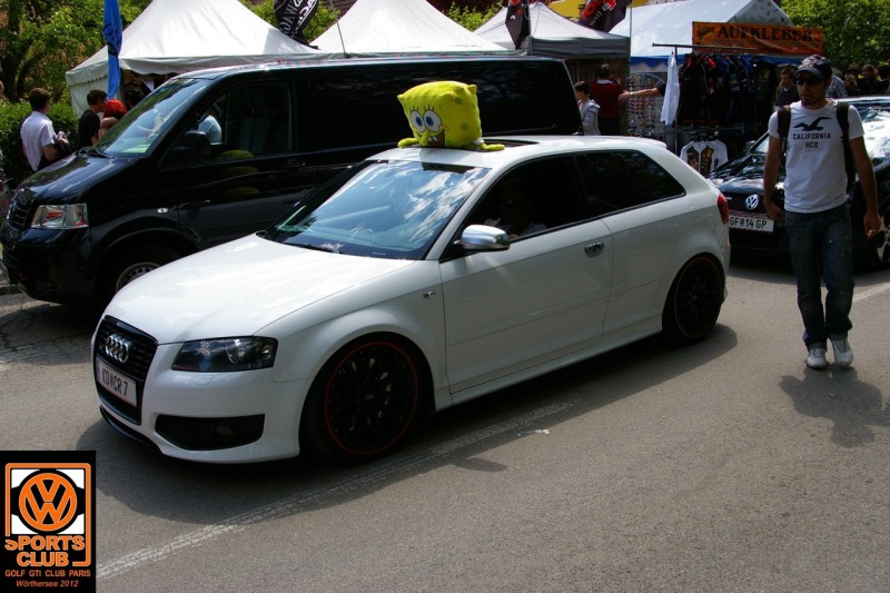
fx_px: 853
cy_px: 296
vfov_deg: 38.3
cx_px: 445
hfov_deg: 55.1
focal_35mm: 34
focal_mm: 23
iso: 200
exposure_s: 1/180
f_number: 8
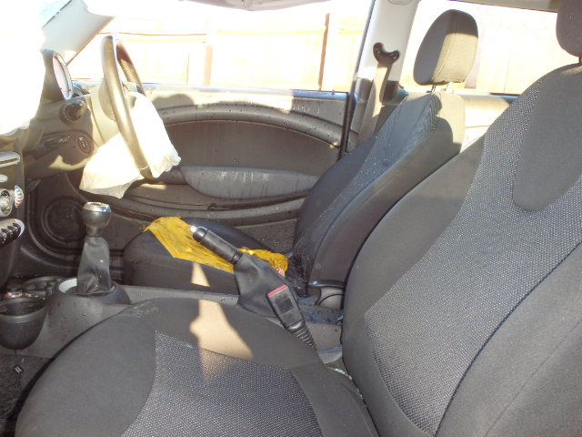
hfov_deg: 63.4
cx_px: 291
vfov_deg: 49.7
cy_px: 218
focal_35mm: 28
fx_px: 471
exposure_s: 1/50
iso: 200
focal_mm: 5
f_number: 3.9
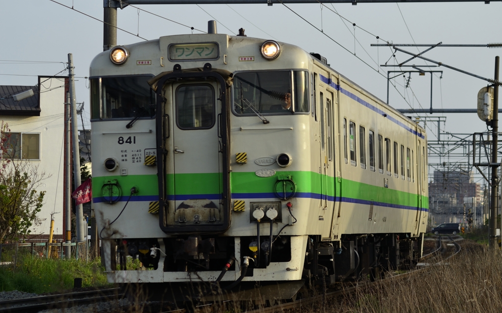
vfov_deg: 9.3
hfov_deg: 14.8
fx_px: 1929
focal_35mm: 141
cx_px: 251
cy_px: 167
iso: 200
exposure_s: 1/400
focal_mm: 92
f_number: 6.3
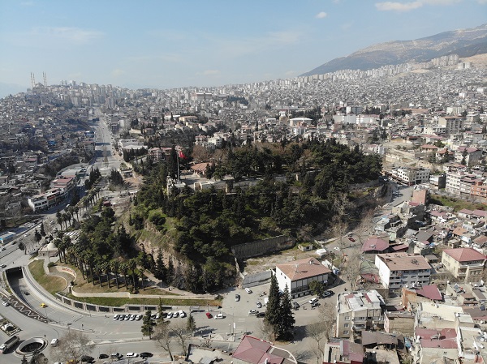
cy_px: 182
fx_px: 337
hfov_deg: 71.6
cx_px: 244
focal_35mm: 24
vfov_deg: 56.7
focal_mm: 4.5
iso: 100
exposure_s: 1/1154
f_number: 2.8
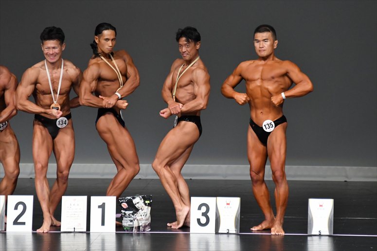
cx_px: 188
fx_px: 3925
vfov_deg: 3.7
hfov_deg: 5.5
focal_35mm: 375
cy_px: 126
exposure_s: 1/400
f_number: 5.6
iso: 5000
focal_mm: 250
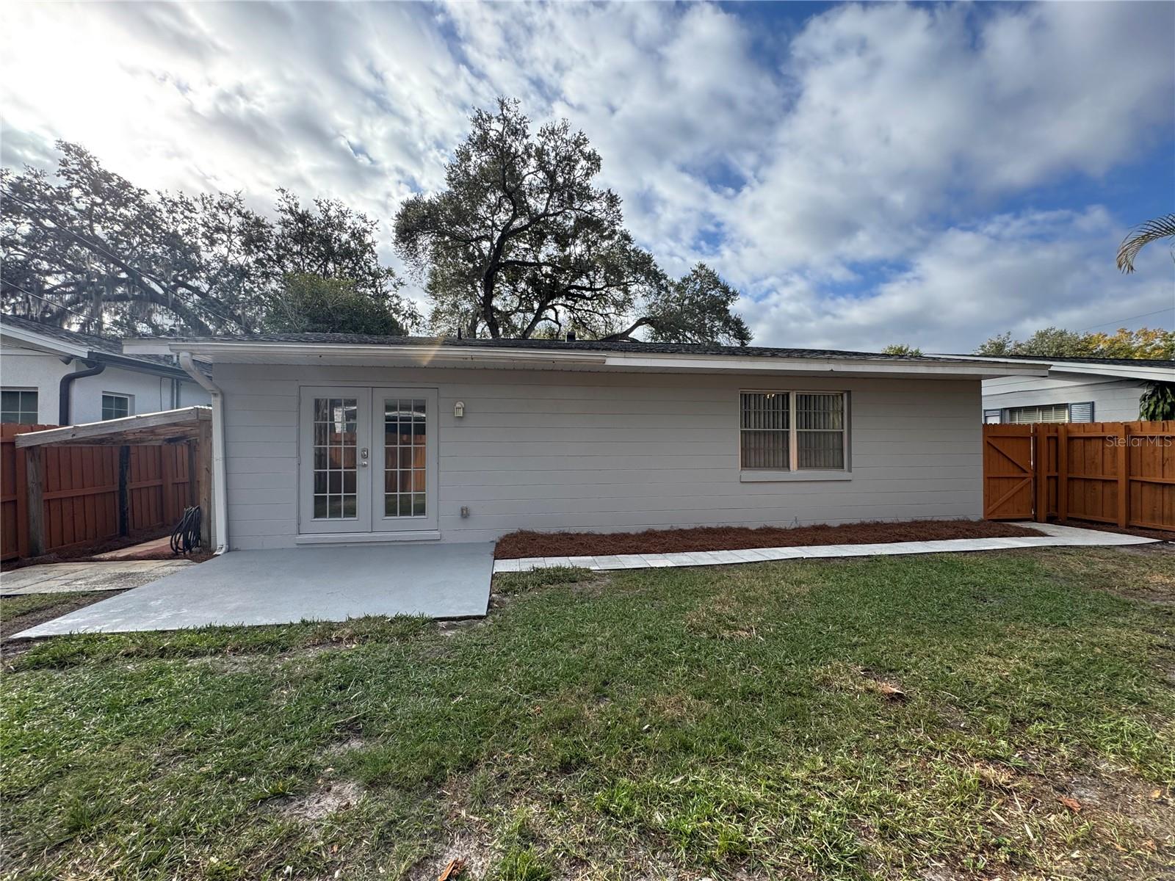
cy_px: 440
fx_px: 475
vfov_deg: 85.7
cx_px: 588
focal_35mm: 14
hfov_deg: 102.1
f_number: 2.2
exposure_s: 1/569
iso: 40
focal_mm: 2.22
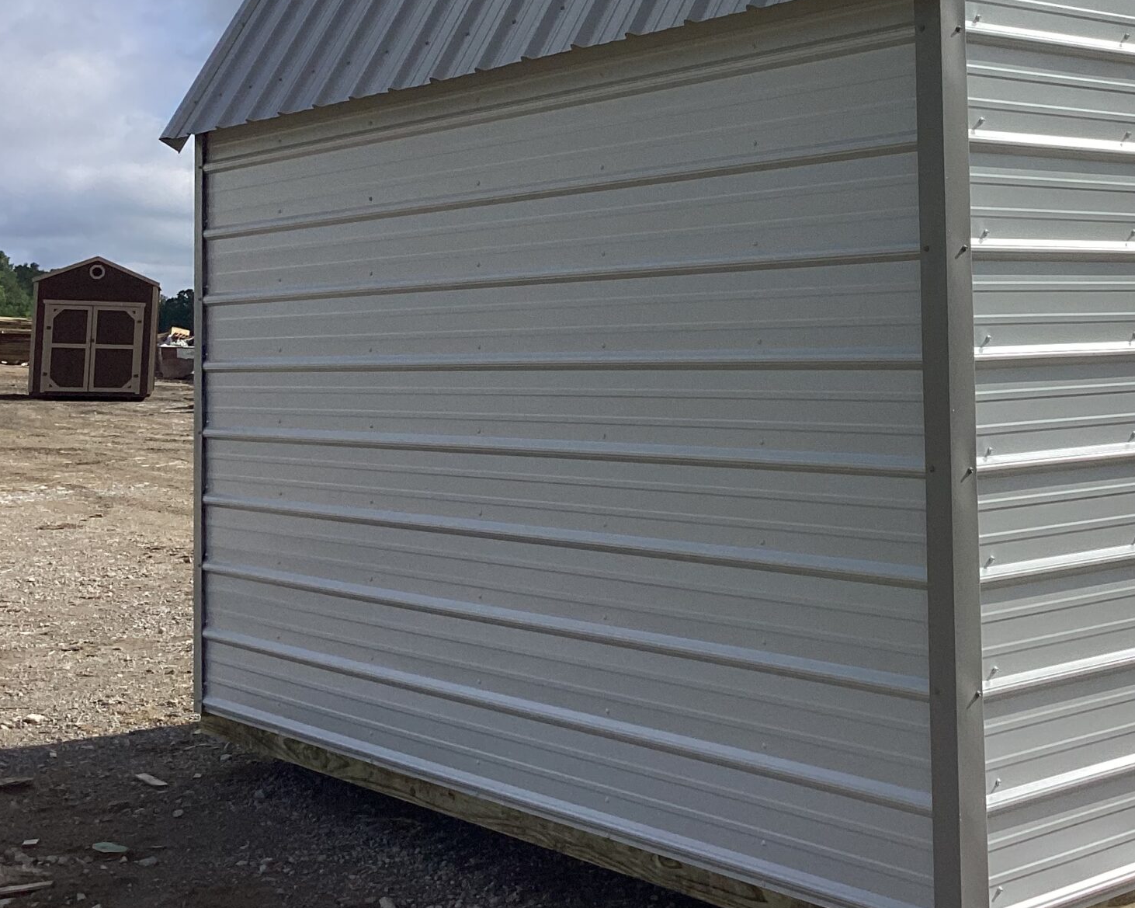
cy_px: 228
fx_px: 1780
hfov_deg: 34.5
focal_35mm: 53
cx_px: 878
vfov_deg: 28.2
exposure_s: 1/3021
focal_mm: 3.3
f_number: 2.4
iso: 25
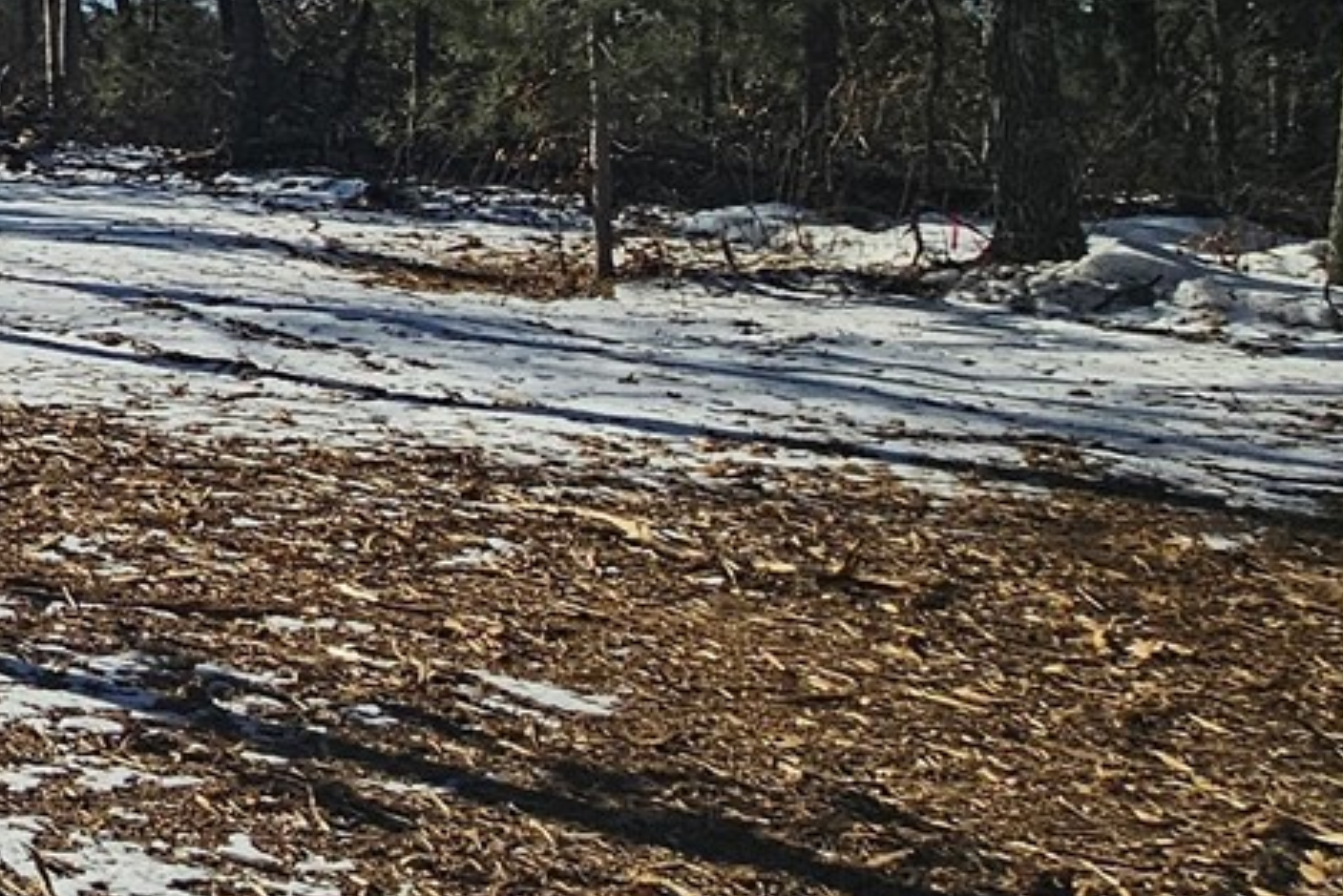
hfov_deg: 21.3
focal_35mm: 59
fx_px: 2202
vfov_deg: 22.2
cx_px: -1117
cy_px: 23
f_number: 2.2
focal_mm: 2.2
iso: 50
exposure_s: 1/4542
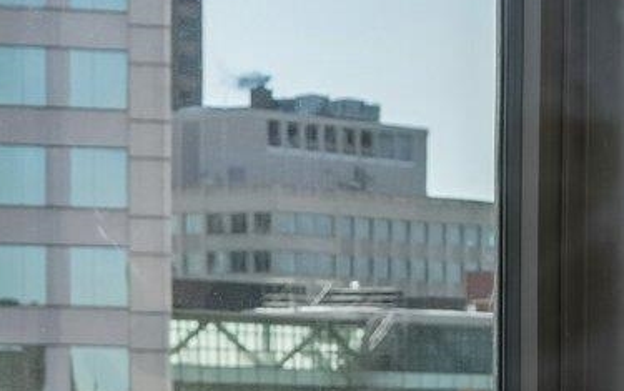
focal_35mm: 278
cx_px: 772
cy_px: 443
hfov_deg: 7.5
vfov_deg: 4.7
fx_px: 4731
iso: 400
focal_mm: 50
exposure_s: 1/320
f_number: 8
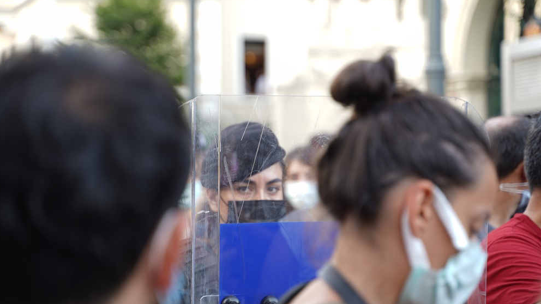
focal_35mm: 76
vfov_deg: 15.9
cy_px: 173
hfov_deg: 27.9
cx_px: 269
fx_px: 1090
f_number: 3.2
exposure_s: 1/20
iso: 50
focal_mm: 72
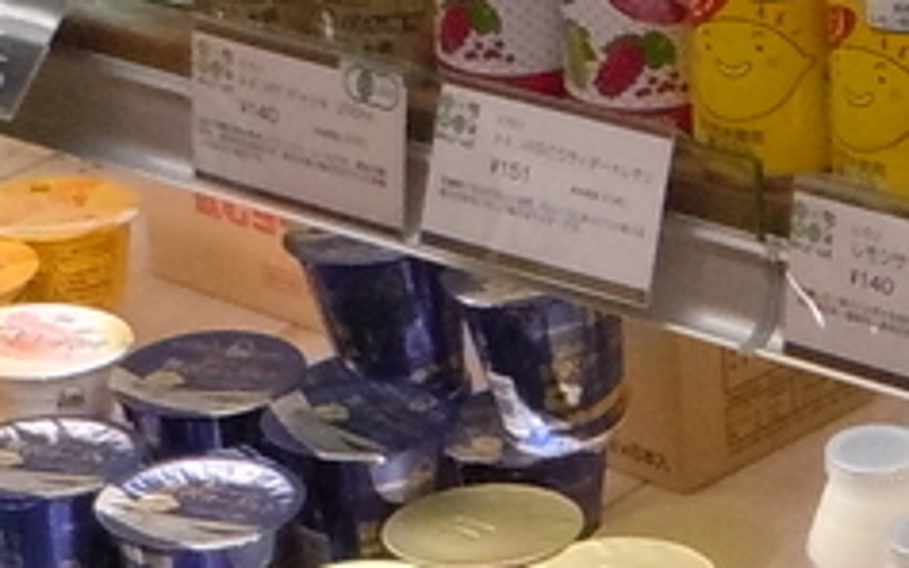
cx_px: 1300
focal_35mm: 177
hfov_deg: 11.4
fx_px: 4384
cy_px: 326
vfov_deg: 7.4
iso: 640
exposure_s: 1/125
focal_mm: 5.9
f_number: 4
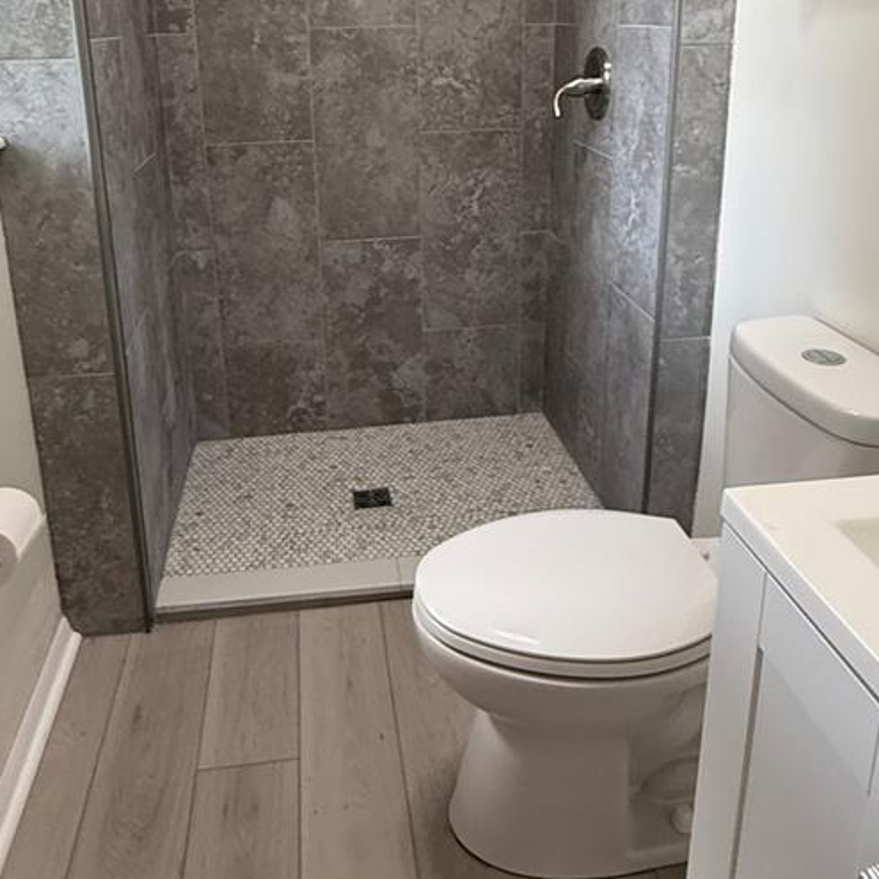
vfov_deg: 52.6
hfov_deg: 54.0
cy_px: 265
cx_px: 403
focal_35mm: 30
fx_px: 862
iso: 250
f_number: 2.2
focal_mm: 2.22
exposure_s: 1/60
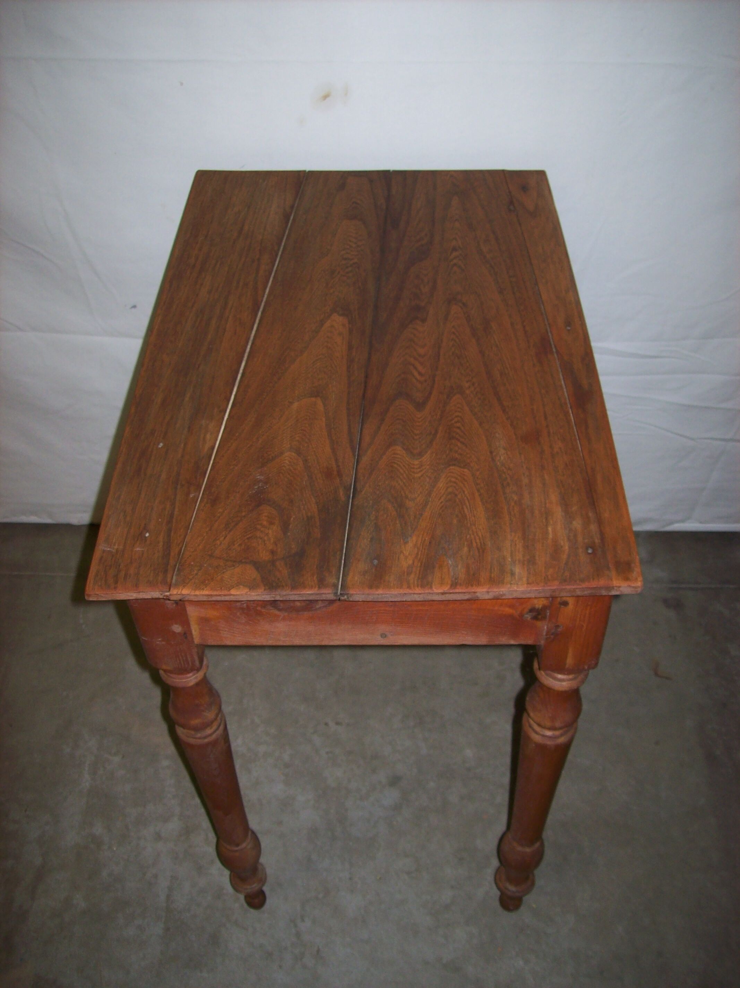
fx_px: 1027
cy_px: 494
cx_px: 370
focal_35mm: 36
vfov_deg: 51.4
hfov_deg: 39.6
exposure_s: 1/64
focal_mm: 6
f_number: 2.7
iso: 80
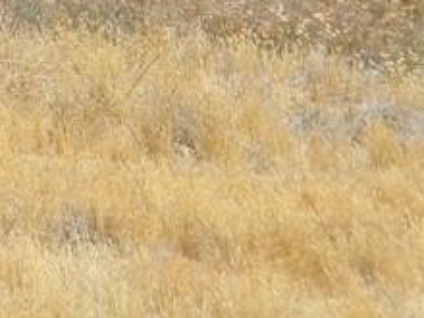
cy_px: -324
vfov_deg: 2.2
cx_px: 12
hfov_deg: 2.9
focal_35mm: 689
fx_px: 8439
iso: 80
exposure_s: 1/186
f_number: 5
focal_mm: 26.8
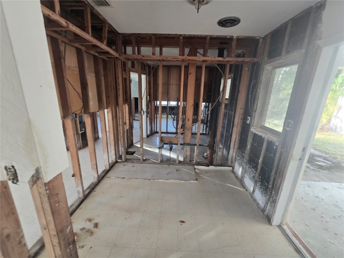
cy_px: 129
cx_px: 172
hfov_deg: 106.2
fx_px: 129
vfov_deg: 89.9
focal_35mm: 13
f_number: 2.2
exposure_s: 1/60
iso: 80
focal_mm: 2.2
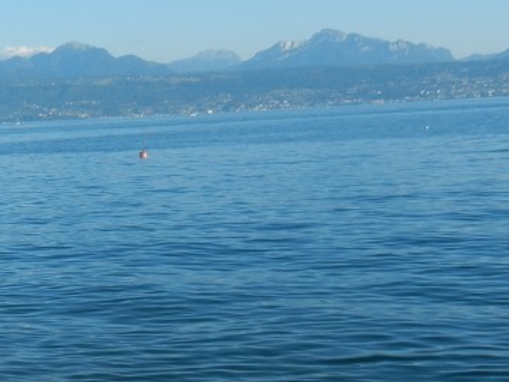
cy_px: 204
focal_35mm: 85
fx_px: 1250
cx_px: -90
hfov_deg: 21.5
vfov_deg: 17.4
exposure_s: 1/292
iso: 160
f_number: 7
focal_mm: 5.4
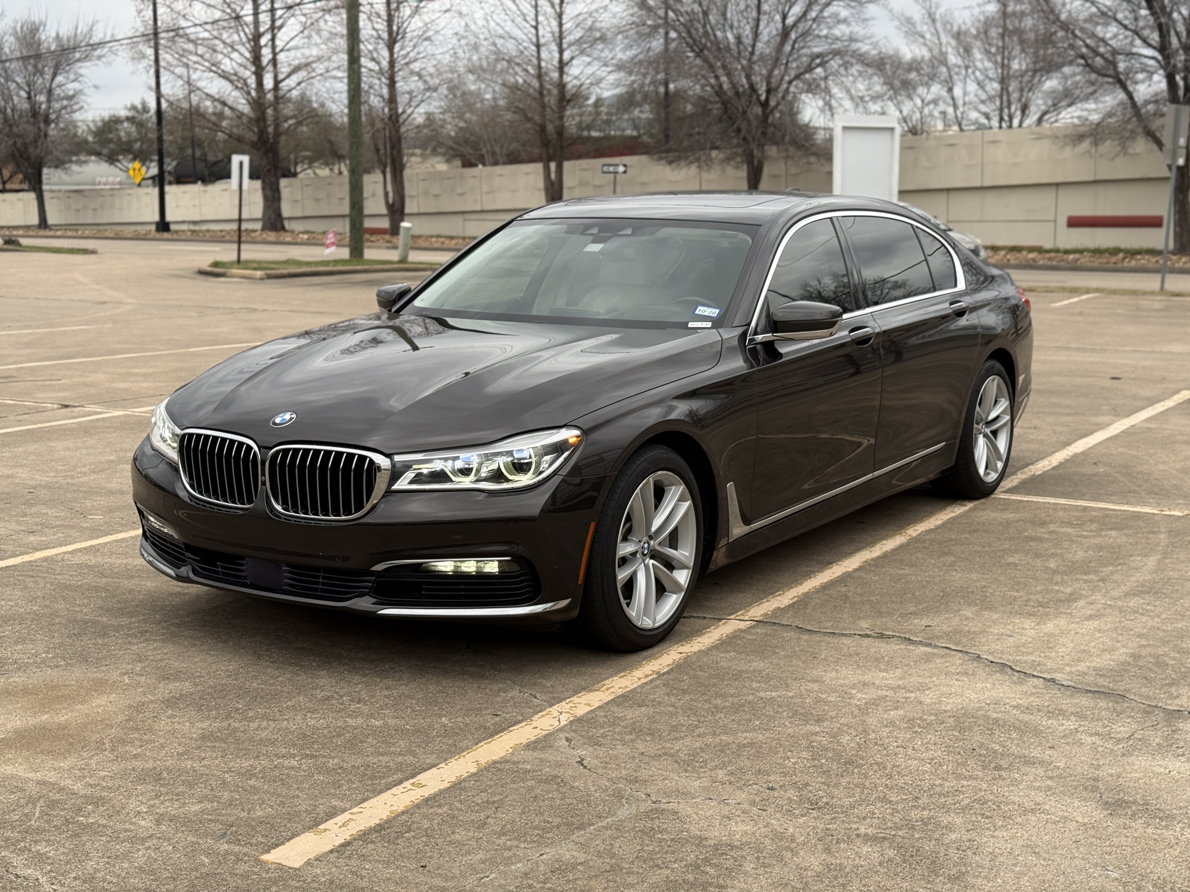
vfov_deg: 30.3
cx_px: 595
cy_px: 446
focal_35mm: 48
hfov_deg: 39.7
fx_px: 1650
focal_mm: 6.76
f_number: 1.78
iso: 64
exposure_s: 1/398
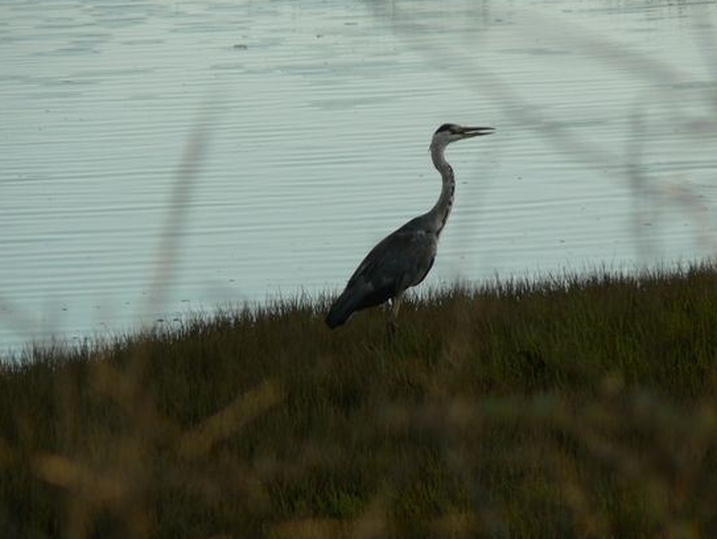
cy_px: 291
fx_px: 9887
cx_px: 391
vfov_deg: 3.1
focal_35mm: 477
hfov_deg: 4.2
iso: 80
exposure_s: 1/200
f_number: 4
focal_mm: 72
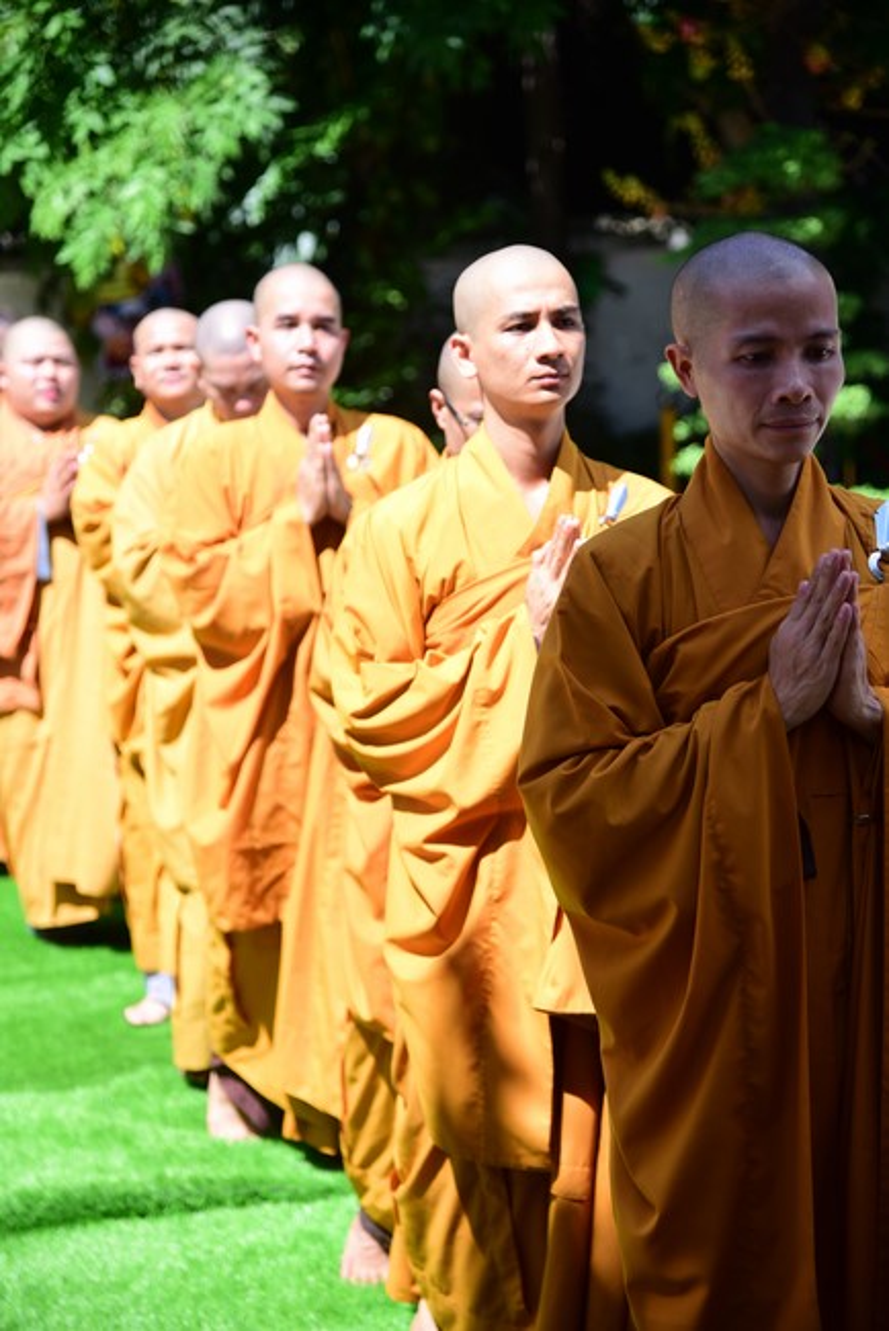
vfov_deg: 26.0
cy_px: 666
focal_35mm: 78
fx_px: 2886
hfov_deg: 17.5
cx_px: 444
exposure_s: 1/800
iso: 250
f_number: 4
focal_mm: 78
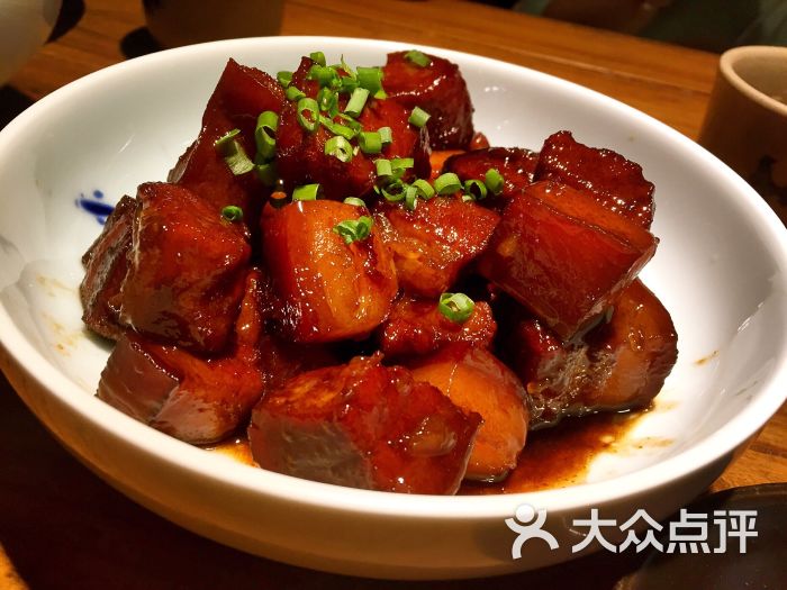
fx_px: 659
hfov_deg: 61.7
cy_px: 295
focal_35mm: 29
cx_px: 394
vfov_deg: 48.2
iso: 64
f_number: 2.2
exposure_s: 1/33
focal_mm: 4.15
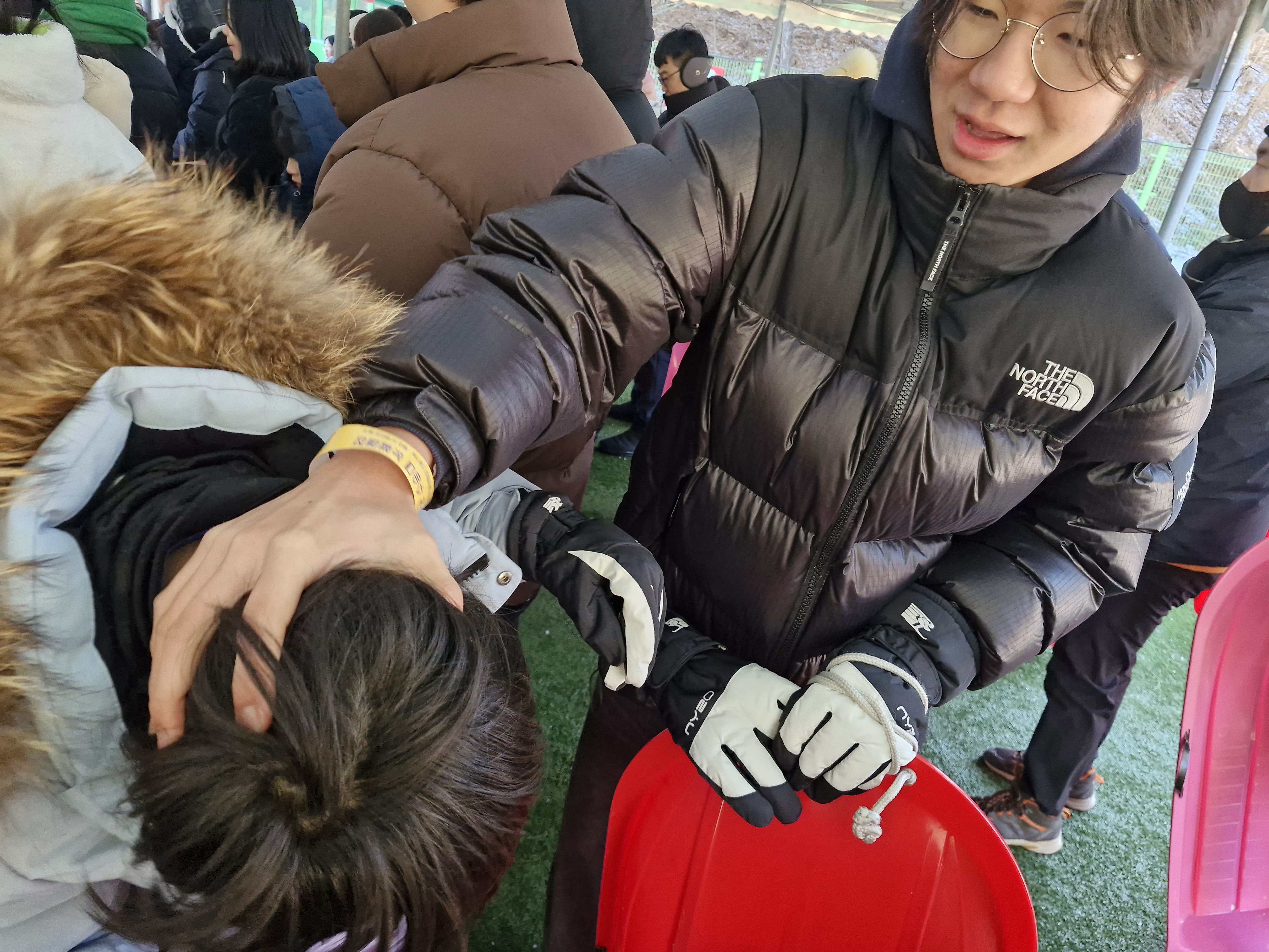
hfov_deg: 73.9
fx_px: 843
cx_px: 634
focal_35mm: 23
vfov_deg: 58.9
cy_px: 476
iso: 250
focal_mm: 5.54
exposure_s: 1/180
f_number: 1.8
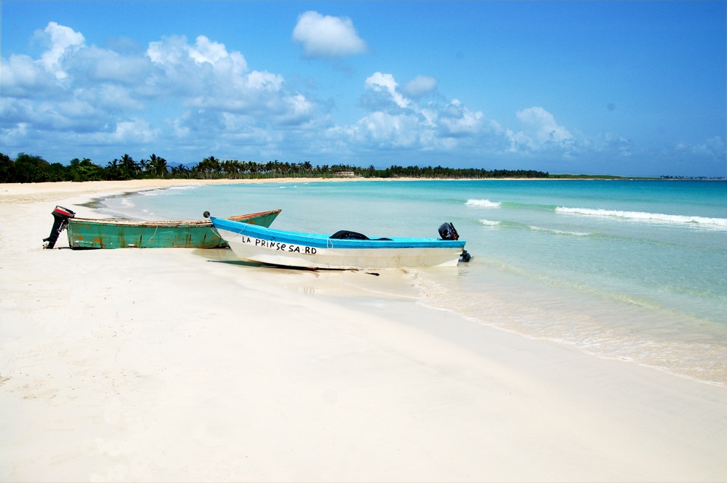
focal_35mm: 27
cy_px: 242
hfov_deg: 67.4
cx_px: 364
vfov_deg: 47.9
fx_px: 545
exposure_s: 1/320
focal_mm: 18
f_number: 9
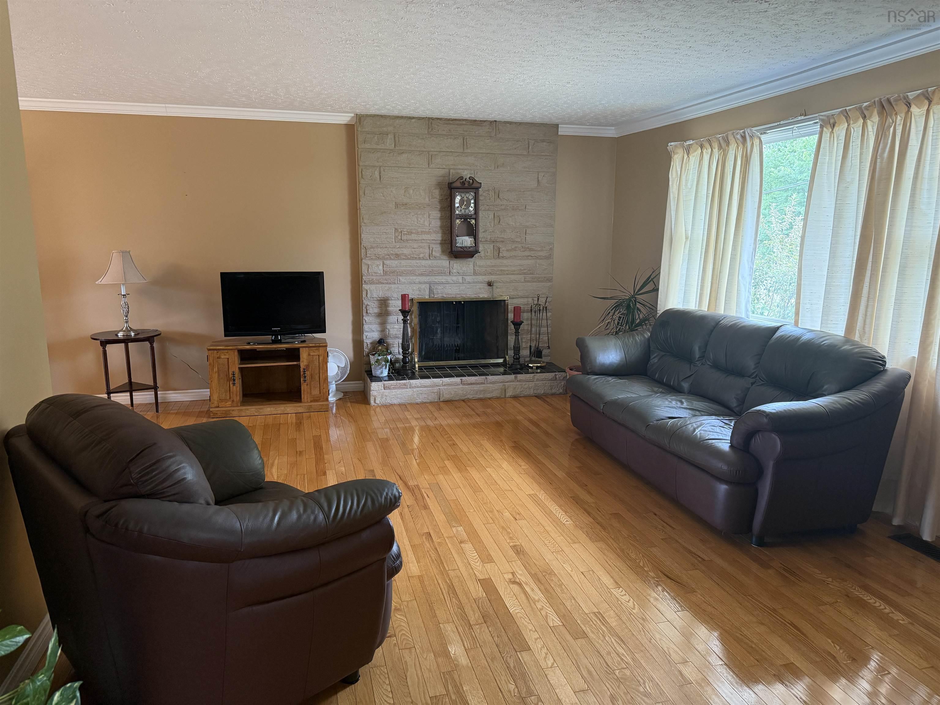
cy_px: 352
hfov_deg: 71.6
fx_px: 652
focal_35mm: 24
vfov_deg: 56.8
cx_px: 470
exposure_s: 1/120
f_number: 1.78
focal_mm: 6.76
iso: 400
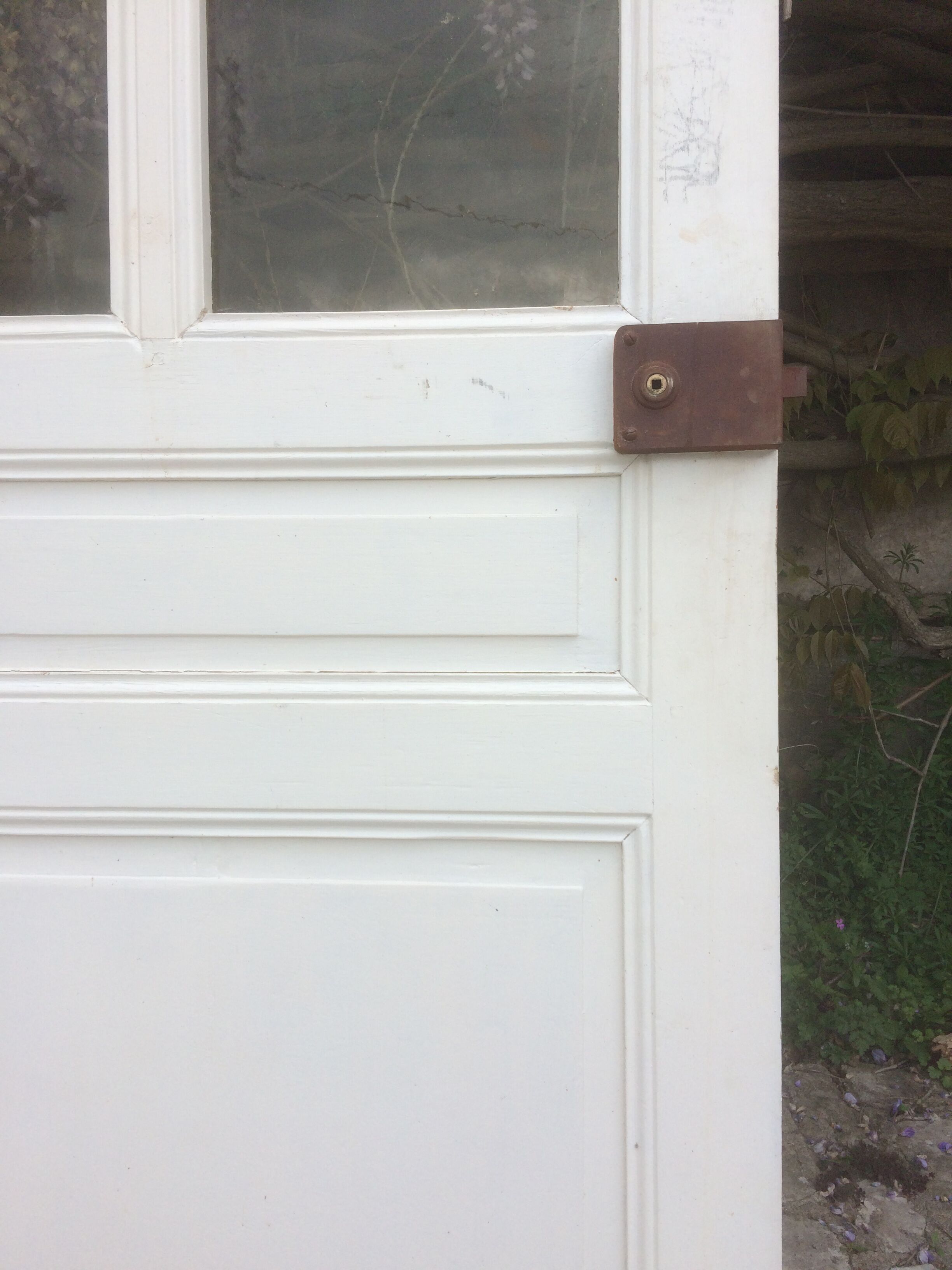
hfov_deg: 48.2
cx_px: 476
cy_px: 635
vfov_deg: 61.7
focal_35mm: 29
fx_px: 1063
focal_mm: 4.15
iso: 32
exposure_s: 1/641
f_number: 2.2
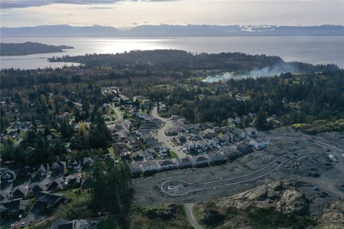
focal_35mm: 28
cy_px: 114
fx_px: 267
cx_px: 172
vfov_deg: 46.4
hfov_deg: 65.5
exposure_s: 1/800
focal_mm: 10.26
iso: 100
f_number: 6.3
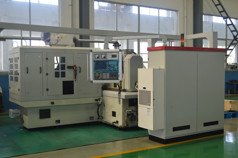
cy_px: 79
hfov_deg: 45.0
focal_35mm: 44
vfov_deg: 30.8
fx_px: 287
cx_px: 119
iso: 400
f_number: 4.5
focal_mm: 29
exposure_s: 1/80
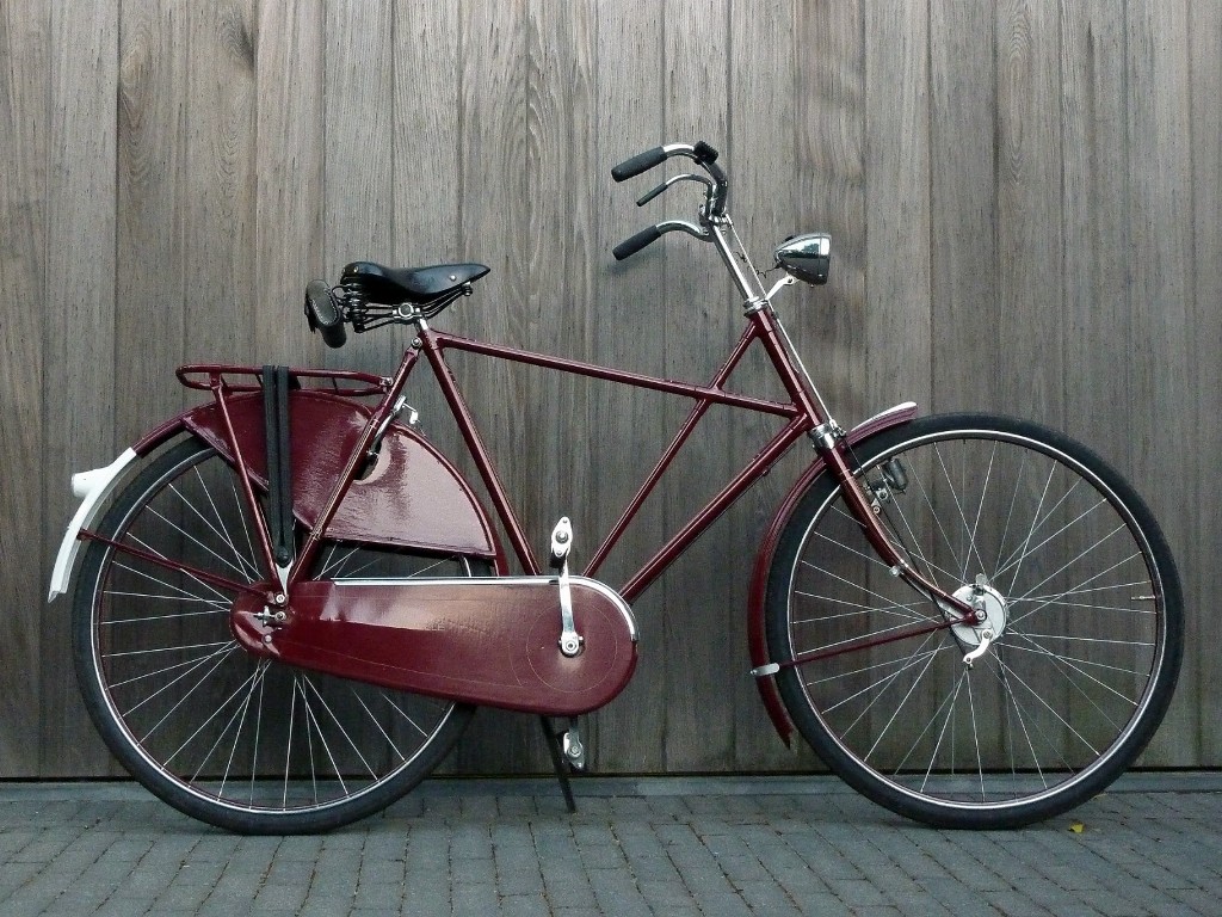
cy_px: 458
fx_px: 1942
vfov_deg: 26.6
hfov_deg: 34.9
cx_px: 611
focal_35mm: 55
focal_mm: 9.1
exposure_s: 1/2.5
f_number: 3.9
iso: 800
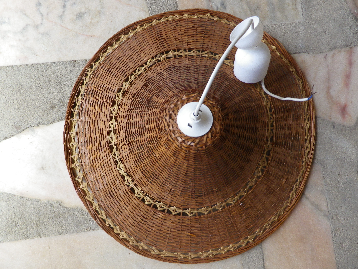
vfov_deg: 54.9
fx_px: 259
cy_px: 134
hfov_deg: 69.4
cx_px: 179
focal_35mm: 25
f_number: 3.5
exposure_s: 1/160
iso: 80
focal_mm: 4.5
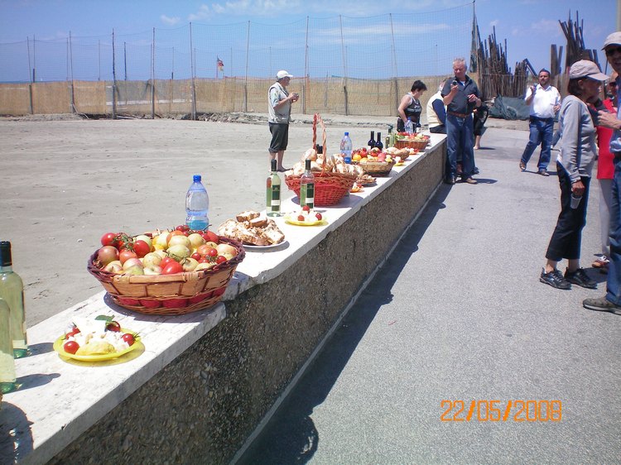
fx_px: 681
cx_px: 310
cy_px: 232
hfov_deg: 49.0
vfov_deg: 37.7
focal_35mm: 38
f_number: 4.6
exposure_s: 1/500
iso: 64
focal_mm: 6.3
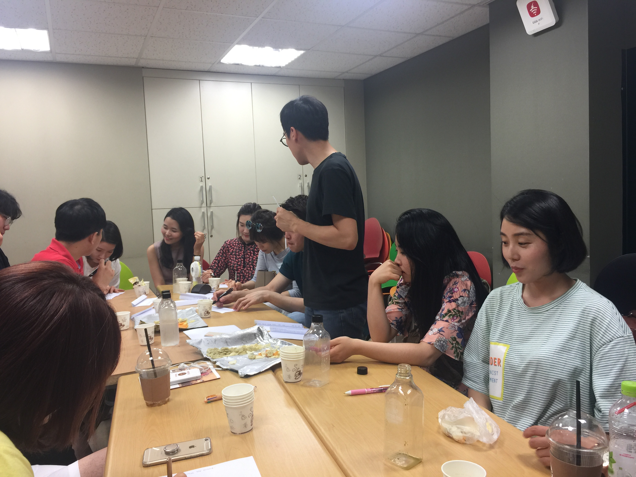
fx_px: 533
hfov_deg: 61.7
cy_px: 238
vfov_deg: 48.2
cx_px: 318
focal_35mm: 29
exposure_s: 1/40
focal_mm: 4.15
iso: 32
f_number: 2.2
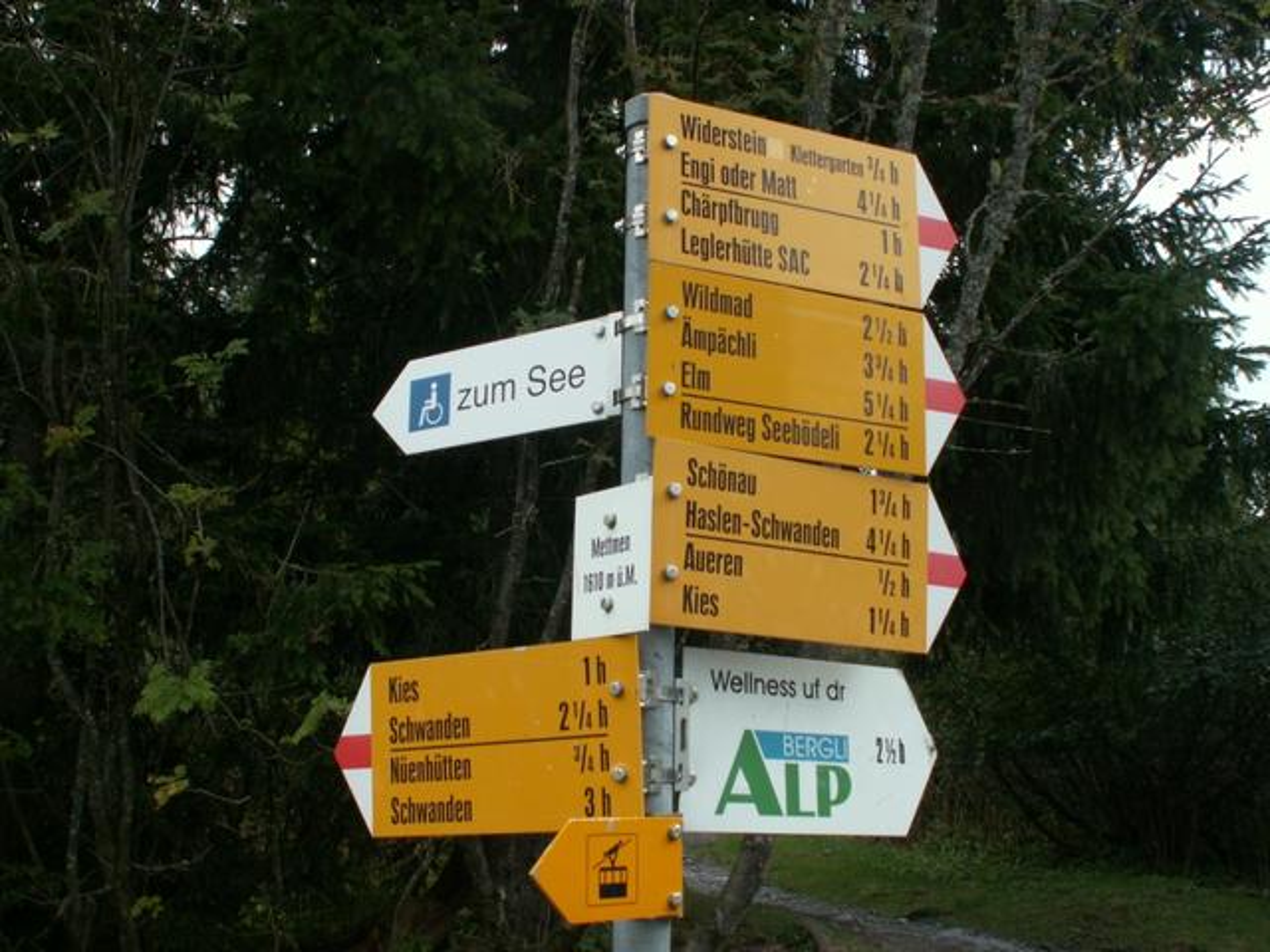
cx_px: 635
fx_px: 1541
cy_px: 476
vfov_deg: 34.3
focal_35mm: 42
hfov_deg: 44.8
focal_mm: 6.98
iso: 50
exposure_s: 1/100
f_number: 5
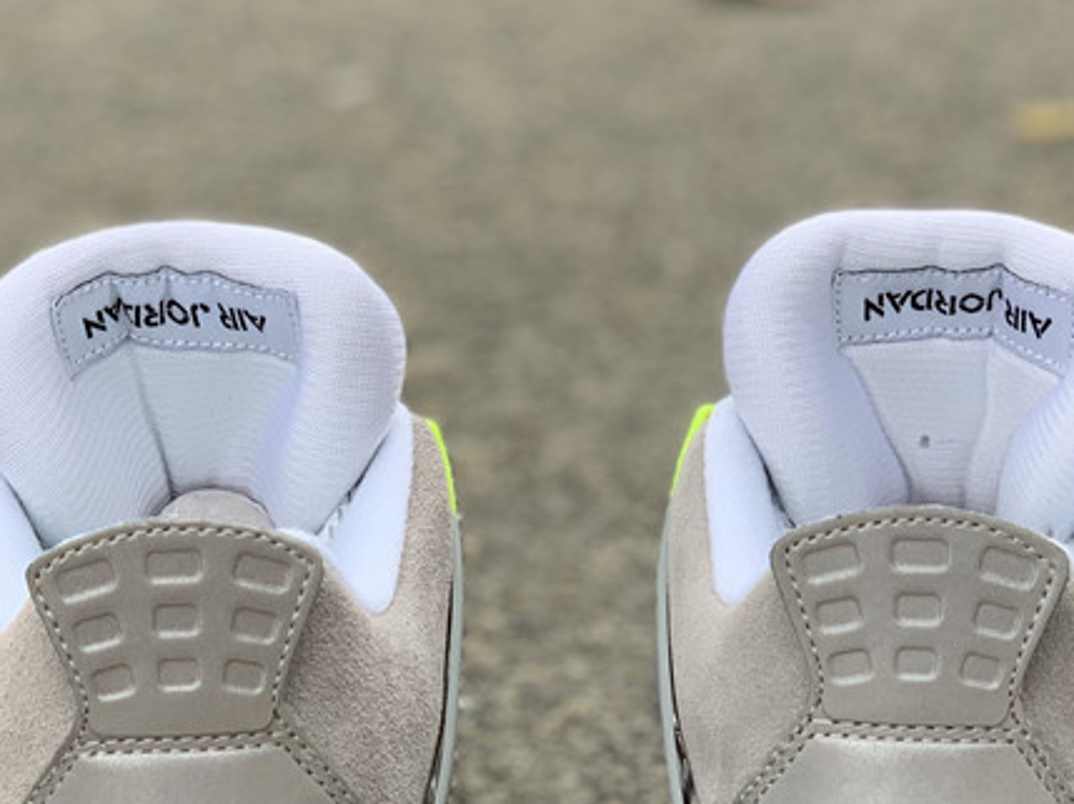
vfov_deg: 15.1
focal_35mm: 97
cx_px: 548
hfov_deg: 20.3
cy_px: 728
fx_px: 3007
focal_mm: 6
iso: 20
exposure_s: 1/122
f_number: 2.4
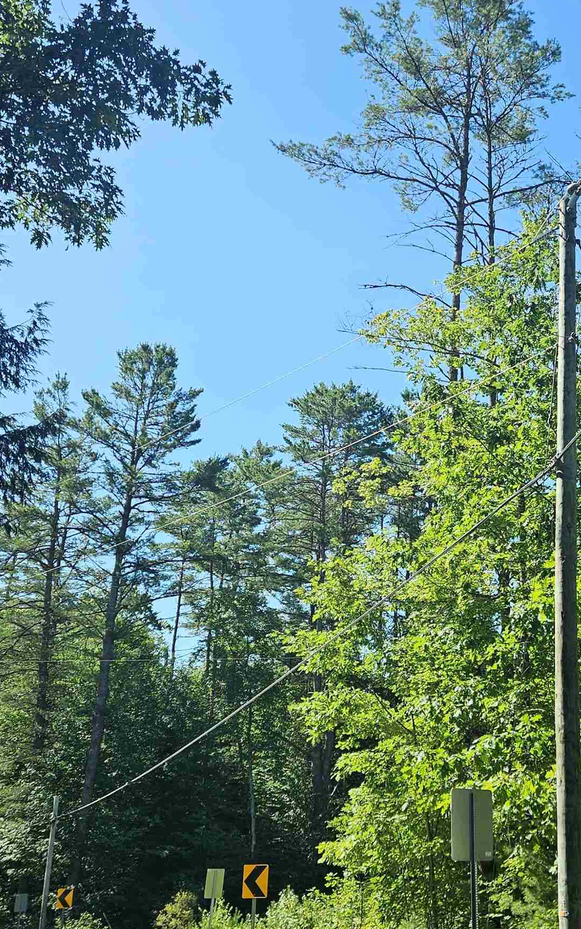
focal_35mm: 43
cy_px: 466
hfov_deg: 29.3
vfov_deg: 46.2
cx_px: 446
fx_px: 1089
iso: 25
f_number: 1.8
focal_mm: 5.4
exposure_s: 1/775
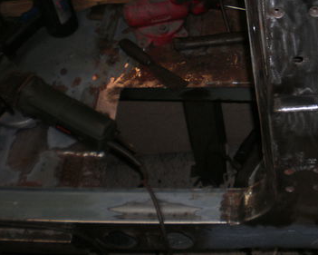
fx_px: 603
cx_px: 288
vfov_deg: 23.7
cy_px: 77
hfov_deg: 28.4
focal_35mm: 64
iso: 125
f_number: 3.1
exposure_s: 1/30
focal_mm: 6.3
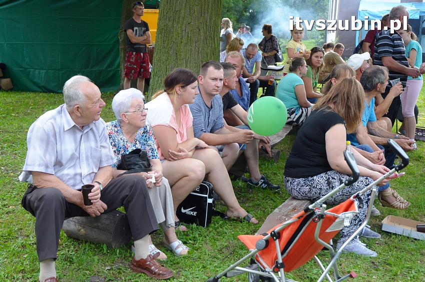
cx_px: 212
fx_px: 619
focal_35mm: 52
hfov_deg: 37.9
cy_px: 141
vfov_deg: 25.7
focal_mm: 35
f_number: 6.3
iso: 640
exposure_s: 1/160
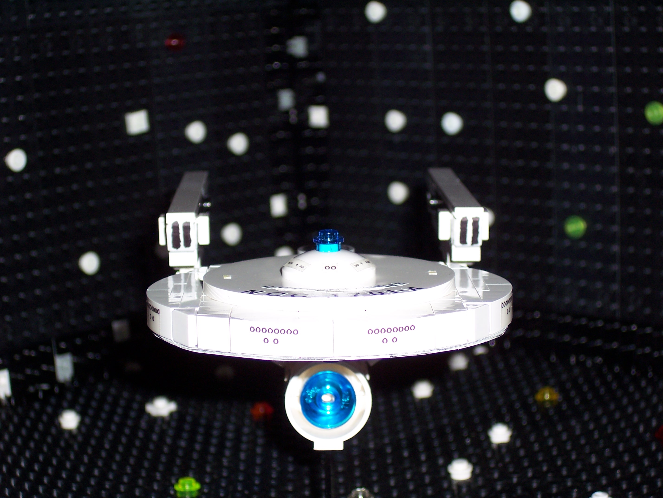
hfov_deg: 18.9
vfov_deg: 14.2
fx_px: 1992
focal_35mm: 104
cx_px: 332
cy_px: 249
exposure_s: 1/125
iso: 100
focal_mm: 21.3
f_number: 4.8
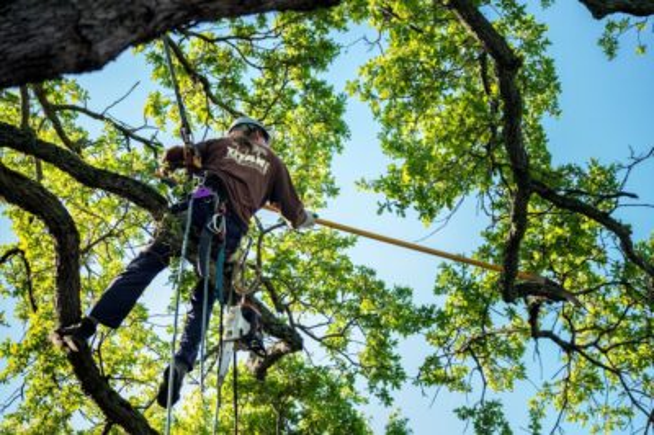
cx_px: 327
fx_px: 2287
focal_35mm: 126
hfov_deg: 16.3
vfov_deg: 10.9
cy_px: 218
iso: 640
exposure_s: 1/1000
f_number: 2.8
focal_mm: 83.8
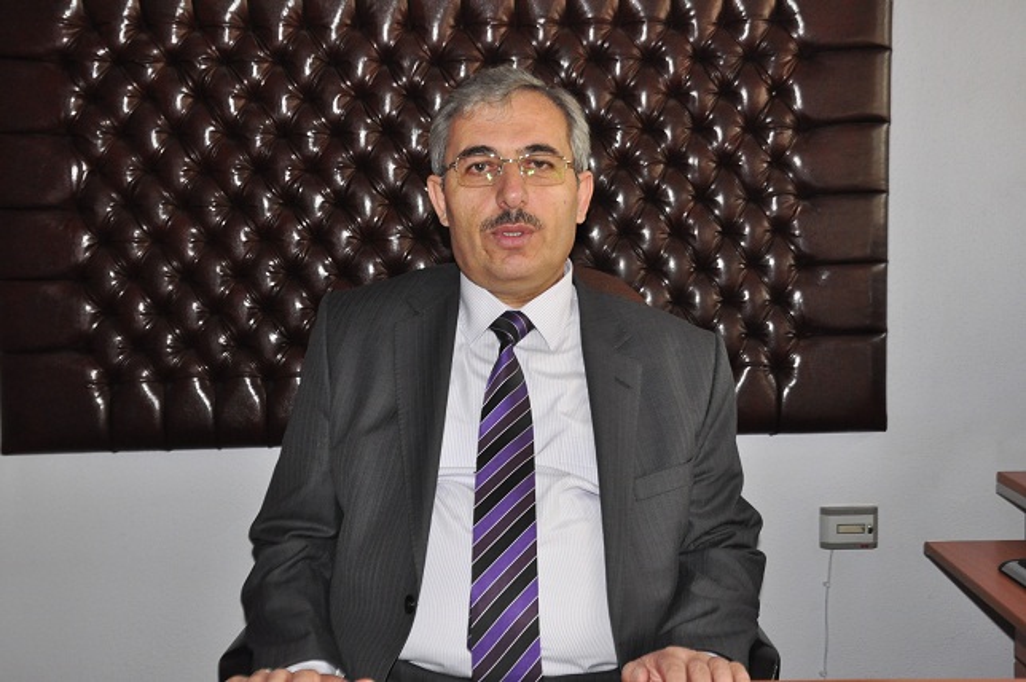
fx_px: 1196
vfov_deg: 31.8
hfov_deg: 46.4
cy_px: 341
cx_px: 513
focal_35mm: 42
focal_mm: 28
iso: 1000
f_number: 4
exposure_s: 1/100
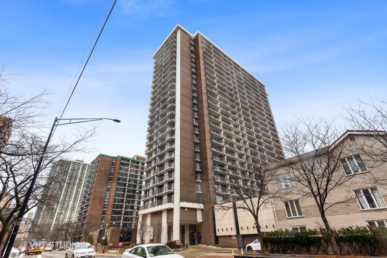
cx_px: 194
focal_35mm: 17
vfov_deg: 70.5
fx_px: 183
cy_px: 129
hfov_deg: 93.3
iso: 200
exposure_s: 1/25
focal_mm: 17
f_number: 8
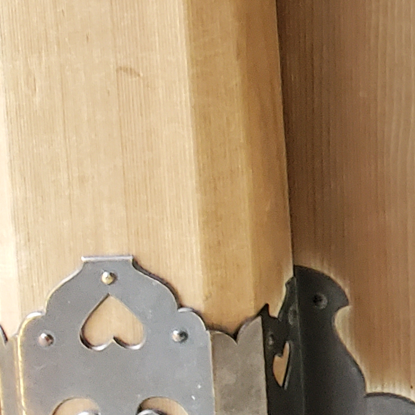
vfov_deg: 12.7
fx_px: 1709
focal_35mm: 126
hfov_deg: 10.9
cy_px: -311
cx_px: 1095
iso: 320
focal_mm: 4.3
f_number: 2.4
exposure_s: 1/120
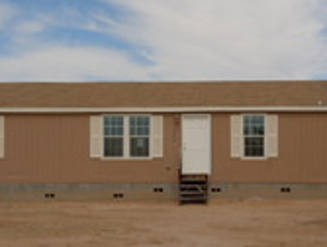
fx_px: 587
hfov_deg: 31.0
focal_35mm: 62
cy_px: 135
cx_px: 196
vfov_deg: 23.7
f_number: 7
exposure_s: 1/400
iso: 100
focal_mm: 5.4
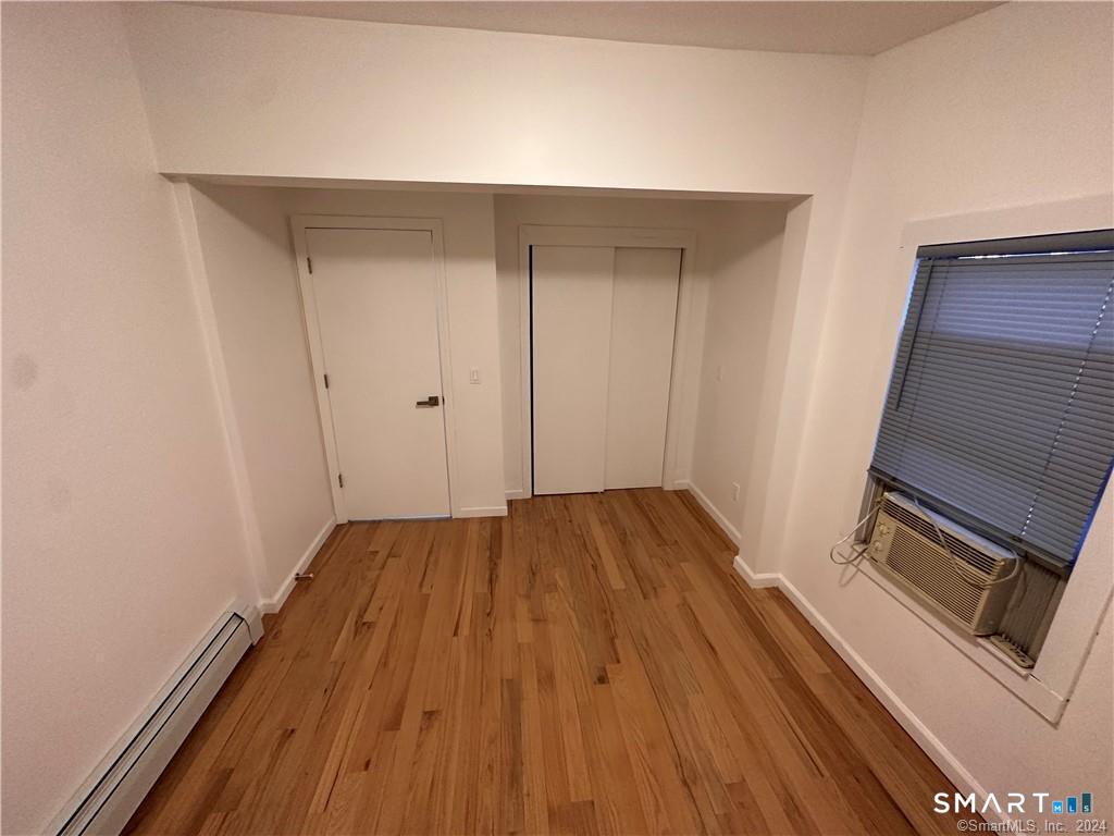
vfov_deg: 85.7
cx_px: 557
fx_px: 451
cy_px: 418
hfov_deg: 102.1
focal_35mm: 14
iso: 250
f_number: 2.2
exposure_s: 1/60
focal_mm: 2.22
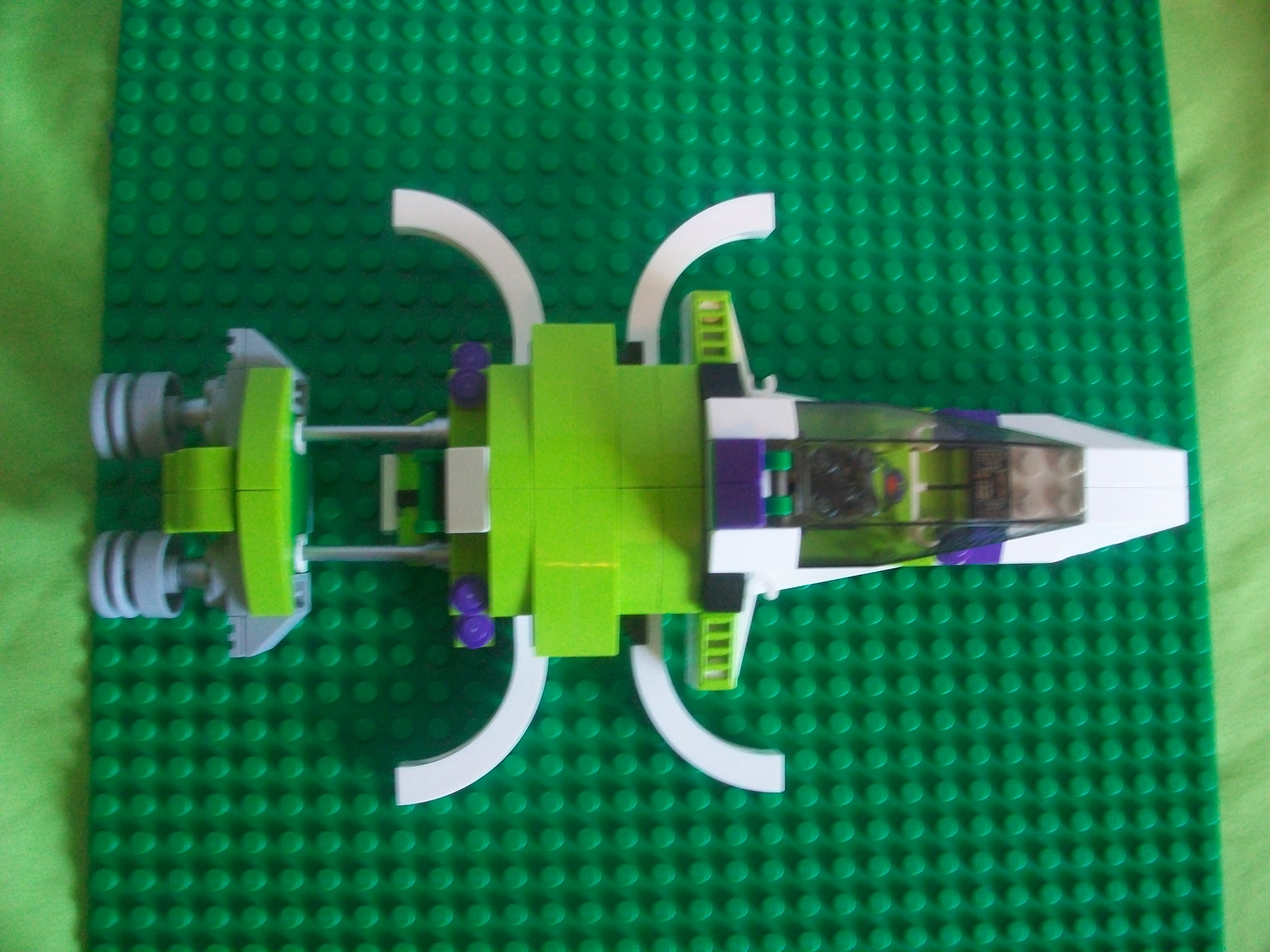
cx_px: 635
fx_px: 1174
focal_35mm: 32
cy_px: 476
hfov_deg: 56.8
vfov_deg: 44.2
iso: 160
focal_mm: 5.7
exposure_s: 1/8
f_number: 2.8
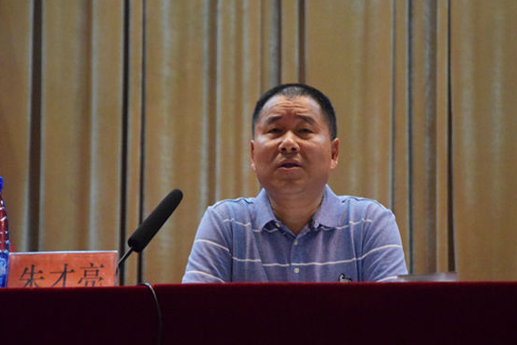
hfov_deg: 12.1
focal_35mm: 170
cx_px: 273
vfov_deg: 8.1
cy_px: 168
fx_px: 2436
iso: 6400
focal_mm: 105
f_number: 5.6
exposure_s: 1/100
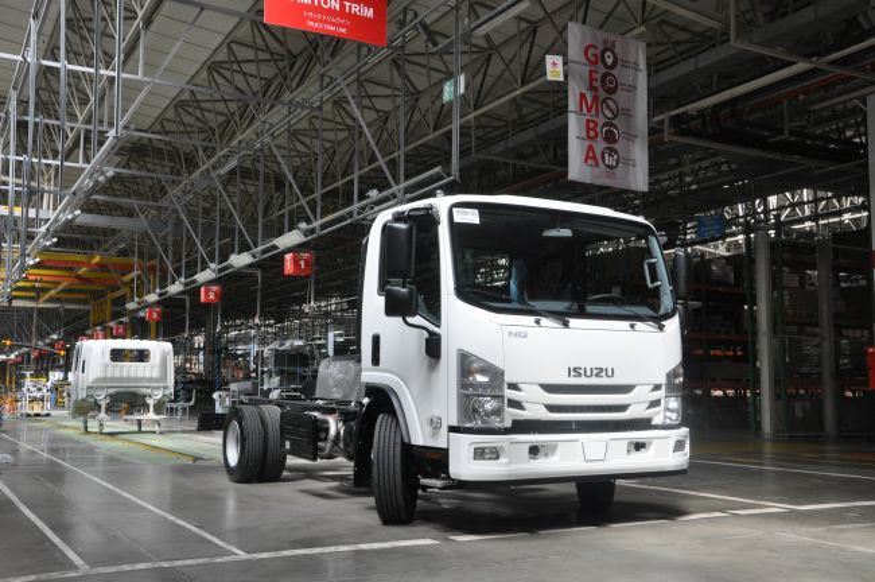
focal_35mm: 38
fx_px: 911
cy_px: 291
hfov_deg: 51.3
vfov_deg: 35.4
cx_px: 438
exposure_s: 1/60
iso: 800
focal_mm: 25
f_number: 8
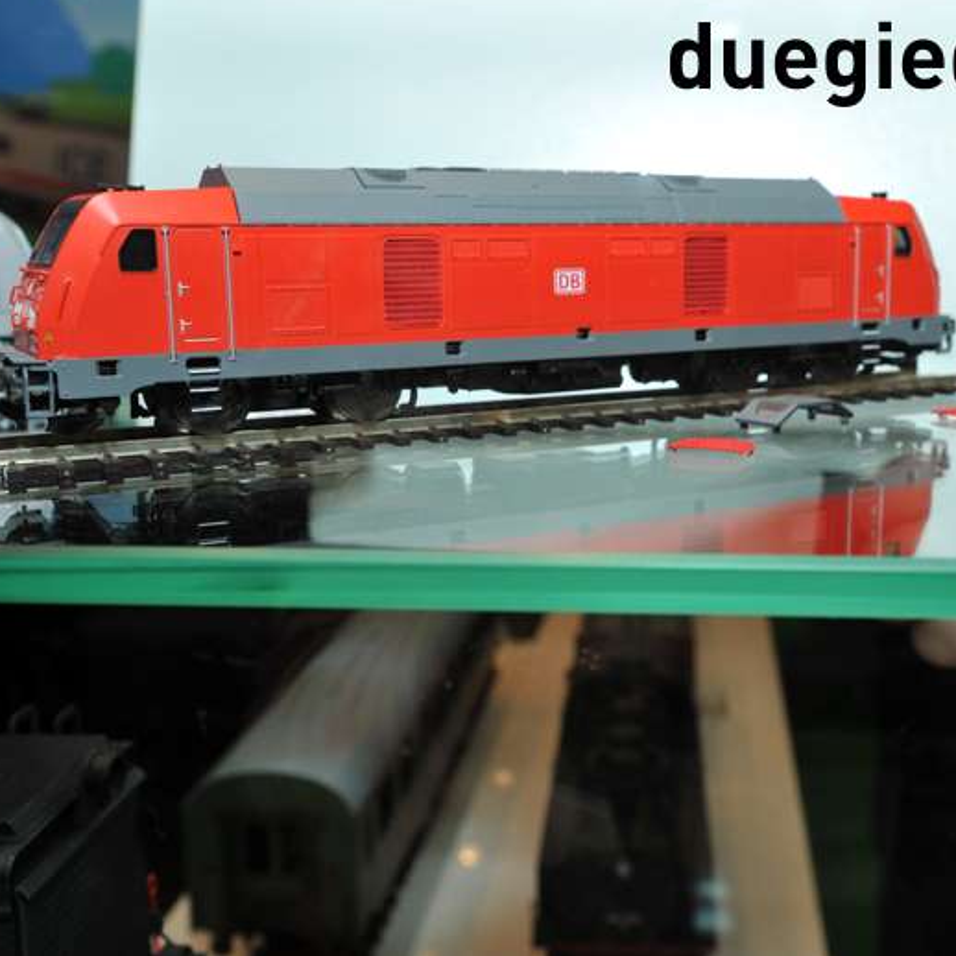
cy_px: 467
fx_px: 1312
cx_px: 591
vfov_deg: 40.0
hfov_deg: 39.8
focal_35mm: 42
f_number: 11
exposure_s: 1/60
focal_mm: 32
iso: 400
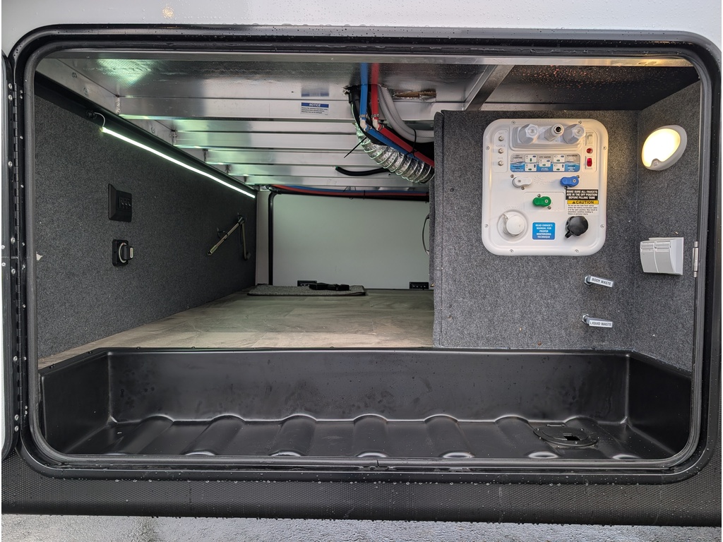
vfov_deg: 56.8
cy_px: 271
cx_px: 362
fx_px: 501
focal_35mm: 24
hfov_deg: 71.6
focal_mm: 6.9
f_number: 1.68
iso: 19
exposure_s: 1/185
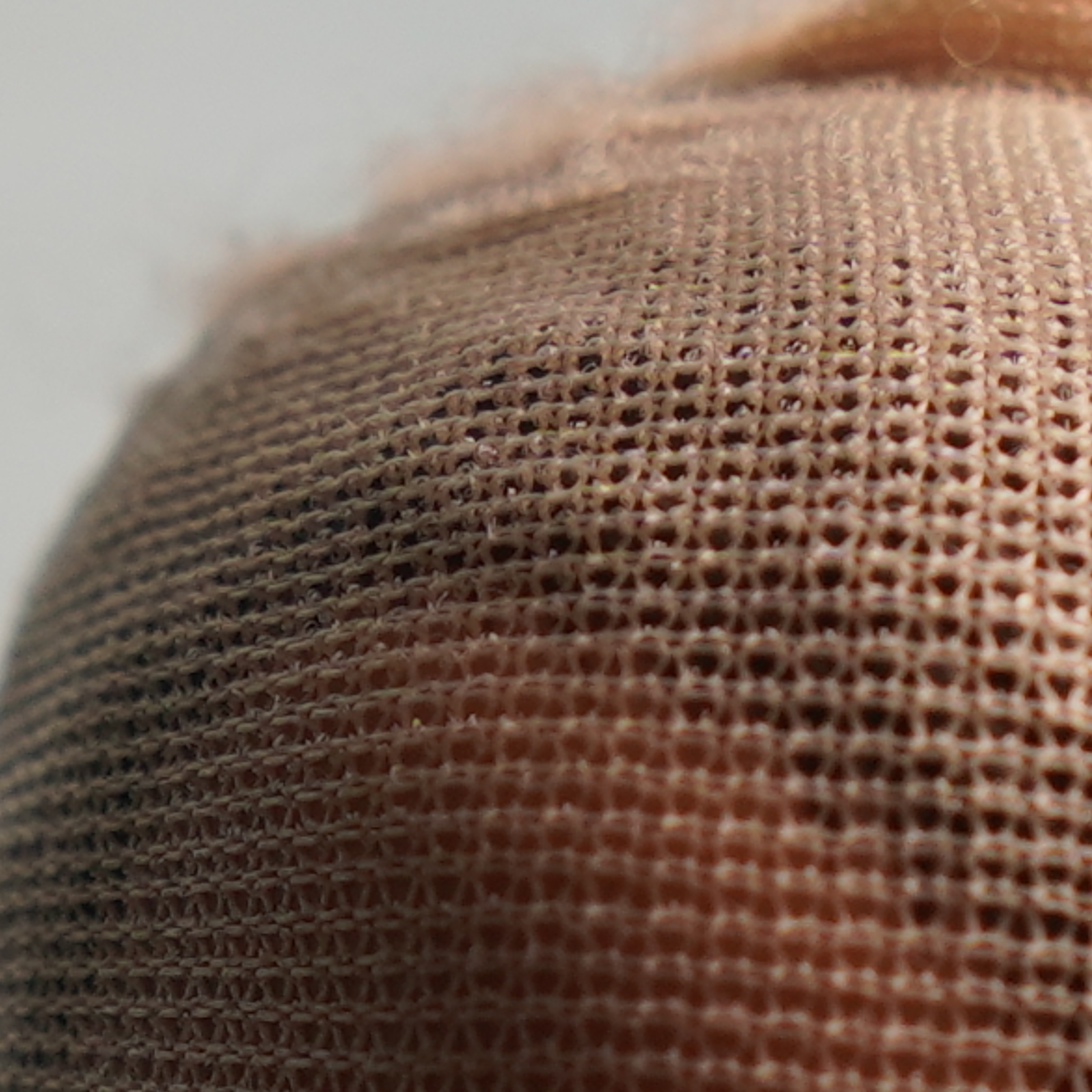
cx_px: 509
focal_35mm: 209
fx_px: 7459
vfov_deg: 8.2
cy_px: 1612
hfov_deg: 8.4
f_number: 5
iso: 100
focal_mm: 16
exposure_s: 1/100
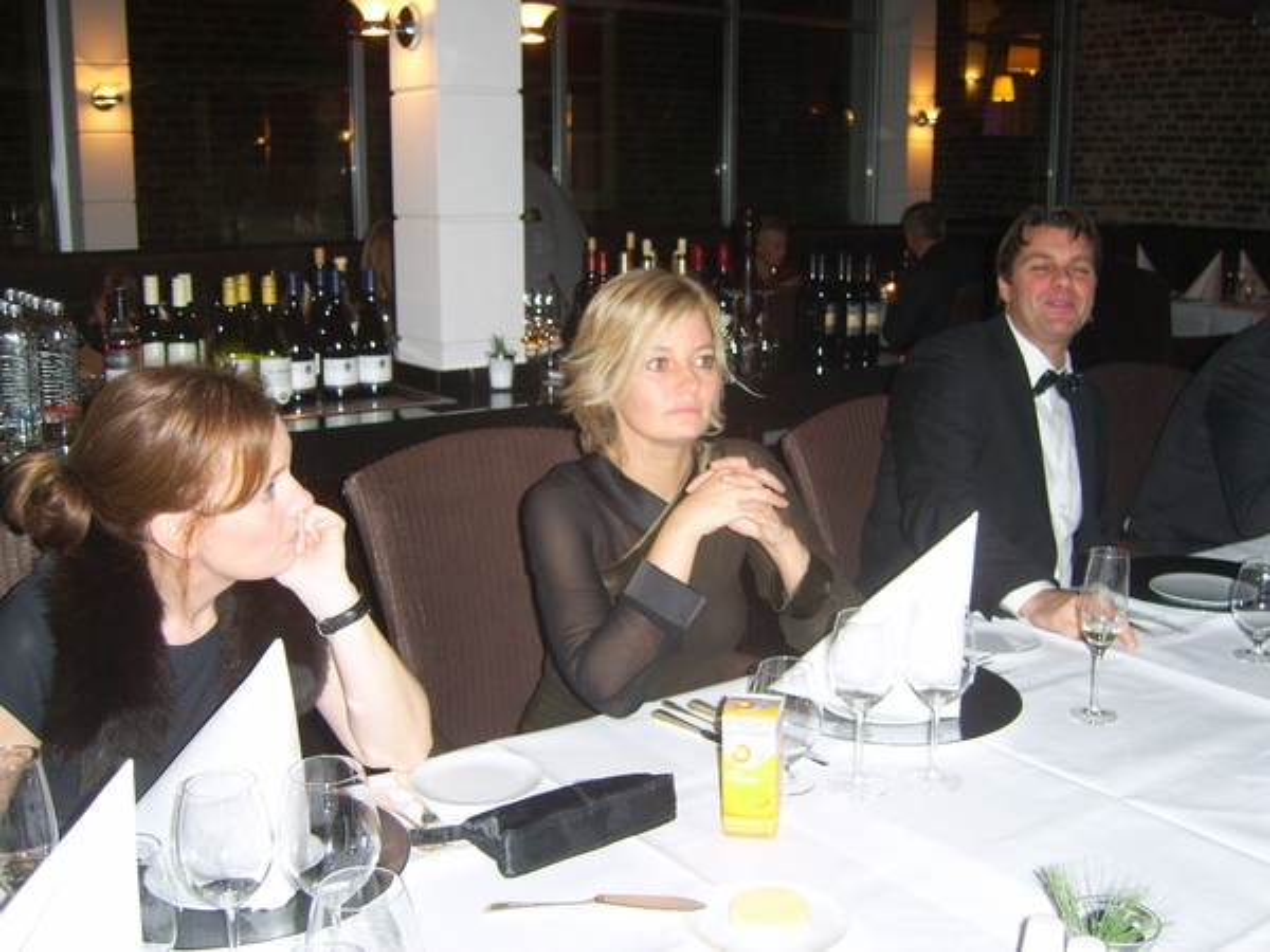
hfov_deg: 49.0
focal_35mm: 38
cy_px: 476
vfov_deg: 37.7
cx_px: 635
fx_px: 1394
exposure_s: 1/30
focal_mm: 7.8
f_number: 2.8
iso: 118
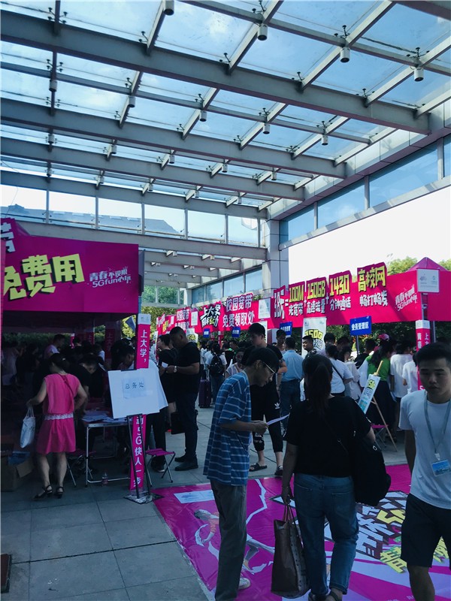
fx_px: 486
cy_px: 300
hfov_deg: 49.7
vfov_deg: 63.4
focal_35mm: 28
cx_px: 226
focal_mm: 3.99
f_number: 1.8
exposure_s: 1/674
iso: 20
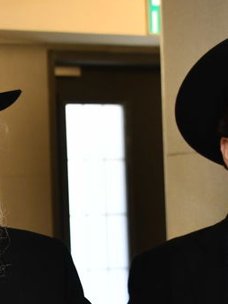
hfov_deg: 8.4
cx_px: -49
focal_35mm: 175
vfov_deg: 11.2
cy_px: 263
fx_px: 1535
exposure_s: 1/125
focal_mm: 44
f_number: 5.6
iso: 1000
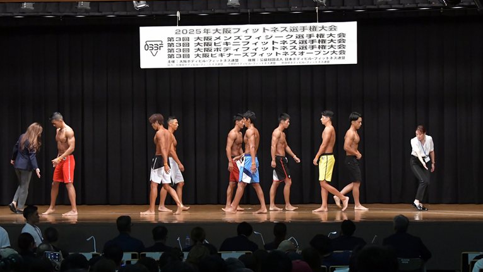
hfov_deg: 24.5
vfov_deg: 13.9
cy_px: 149
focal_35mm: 87
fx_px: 1114
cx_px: 244
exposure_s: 1/400
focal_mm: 55
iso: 6400
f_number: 5.6
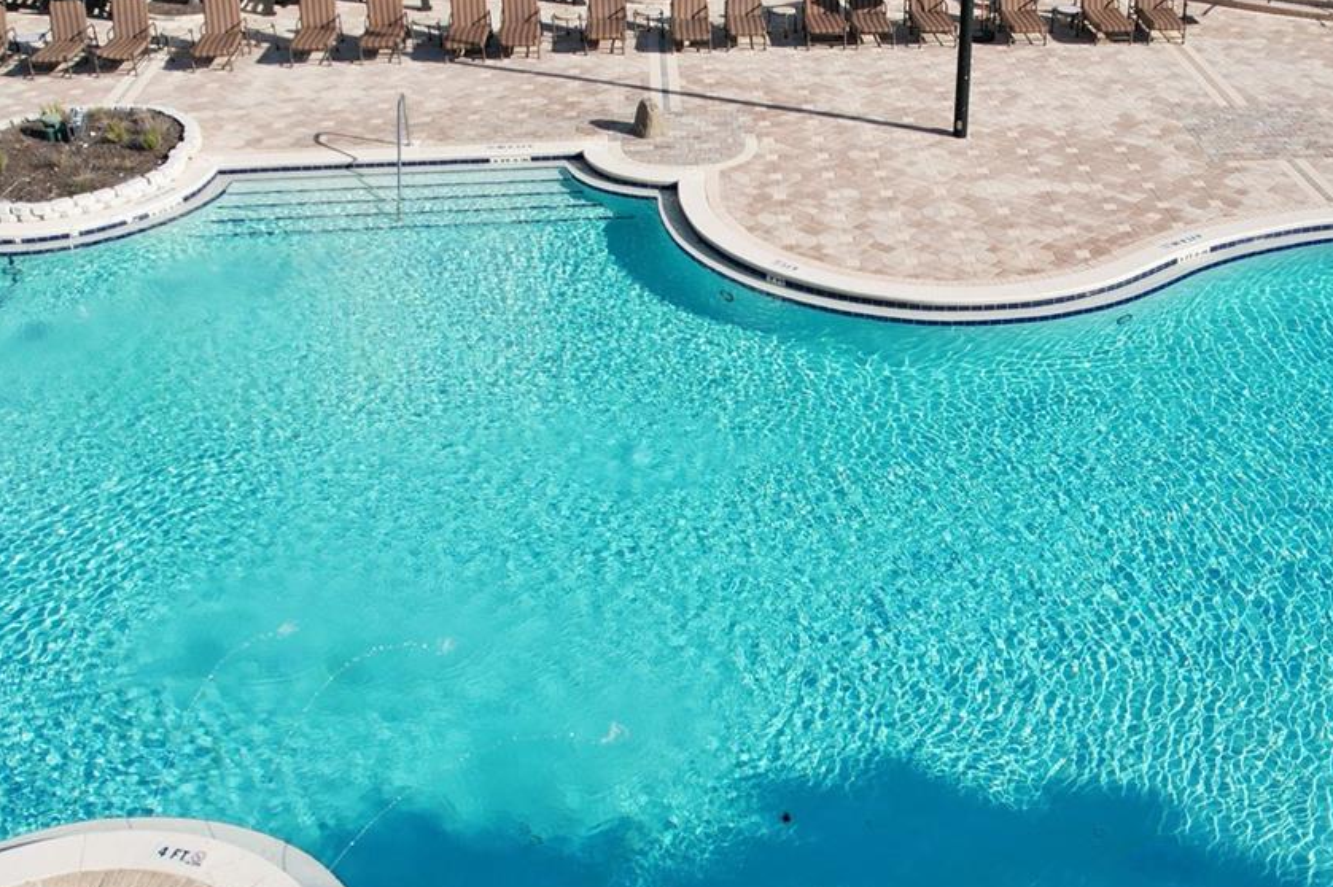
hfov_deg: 46.0
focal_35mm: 42
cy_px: 461
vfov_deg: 31.9
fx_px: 1554
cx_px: 837
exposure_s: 1/2500
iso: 130
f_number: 2.8
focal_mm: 8.38
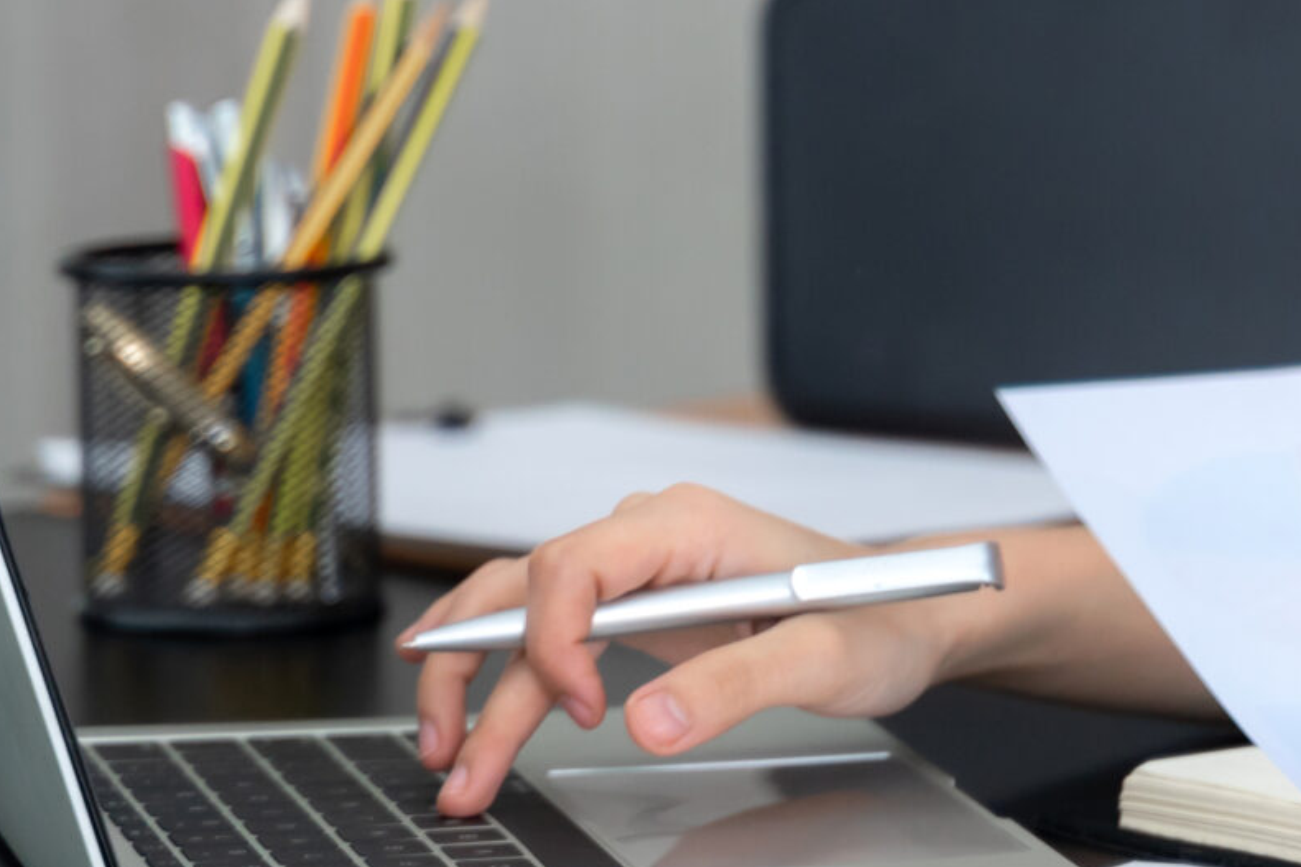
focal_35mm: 233
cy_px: -231
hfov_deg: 8.8
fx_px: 8418
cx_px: 1400
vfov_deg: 5.9
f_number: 2.8
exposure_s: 1/250
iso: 400
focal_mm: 72
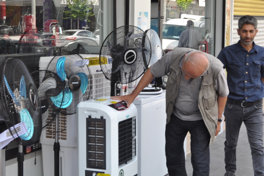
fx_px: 605
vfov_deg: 16.5
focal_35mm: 82
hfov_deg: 24.6
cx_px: 132
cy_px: 88
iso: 560
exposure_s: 1/60
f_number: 5.6
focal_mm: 55
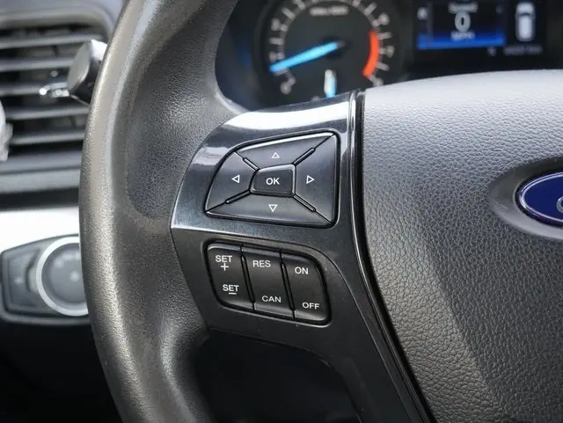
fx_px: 911
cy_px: 212
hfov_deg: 34.3
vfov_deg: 26.1
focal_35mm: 56
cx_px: 282
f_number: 5.3
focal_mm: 28
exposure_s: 1/60
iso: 800
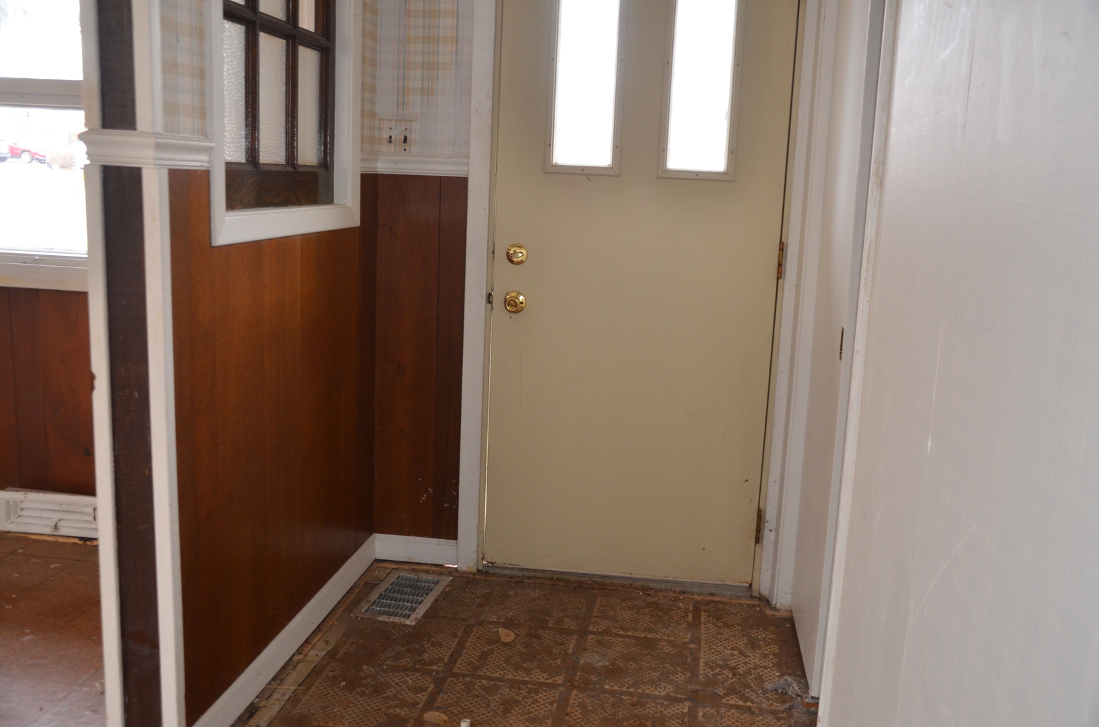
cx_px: 550
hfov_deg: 57.3
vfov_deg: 39.8
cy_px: 364
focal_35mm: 33
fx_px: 1005
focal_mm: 22
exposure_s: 1/60
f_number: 3.8
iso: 720
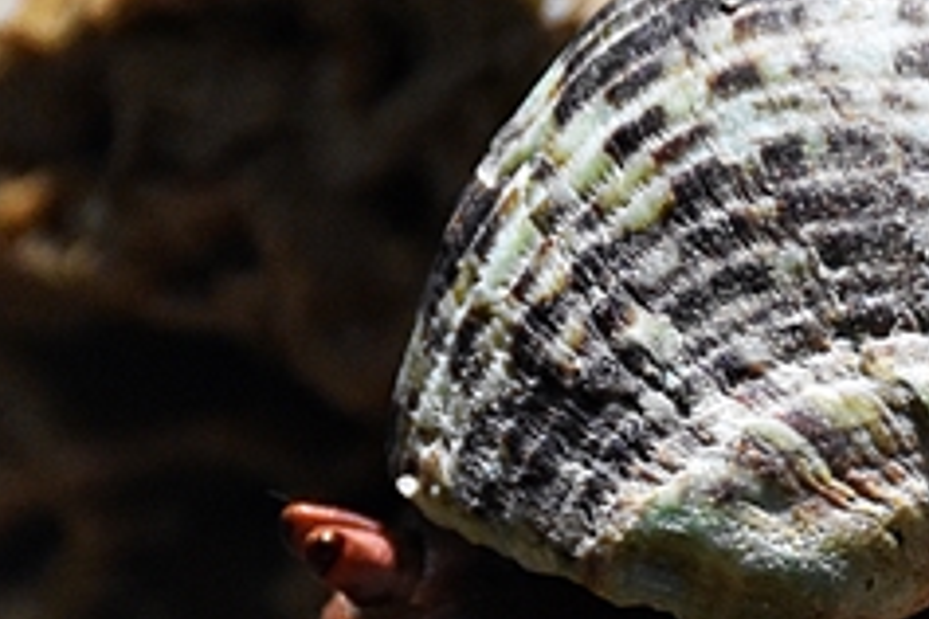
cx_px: 933
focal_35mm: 519
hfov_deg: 4.0
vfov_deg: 2.6
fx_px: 13392
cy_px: 668
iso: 3200
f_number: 5.3
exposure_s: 1/60
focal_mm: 80
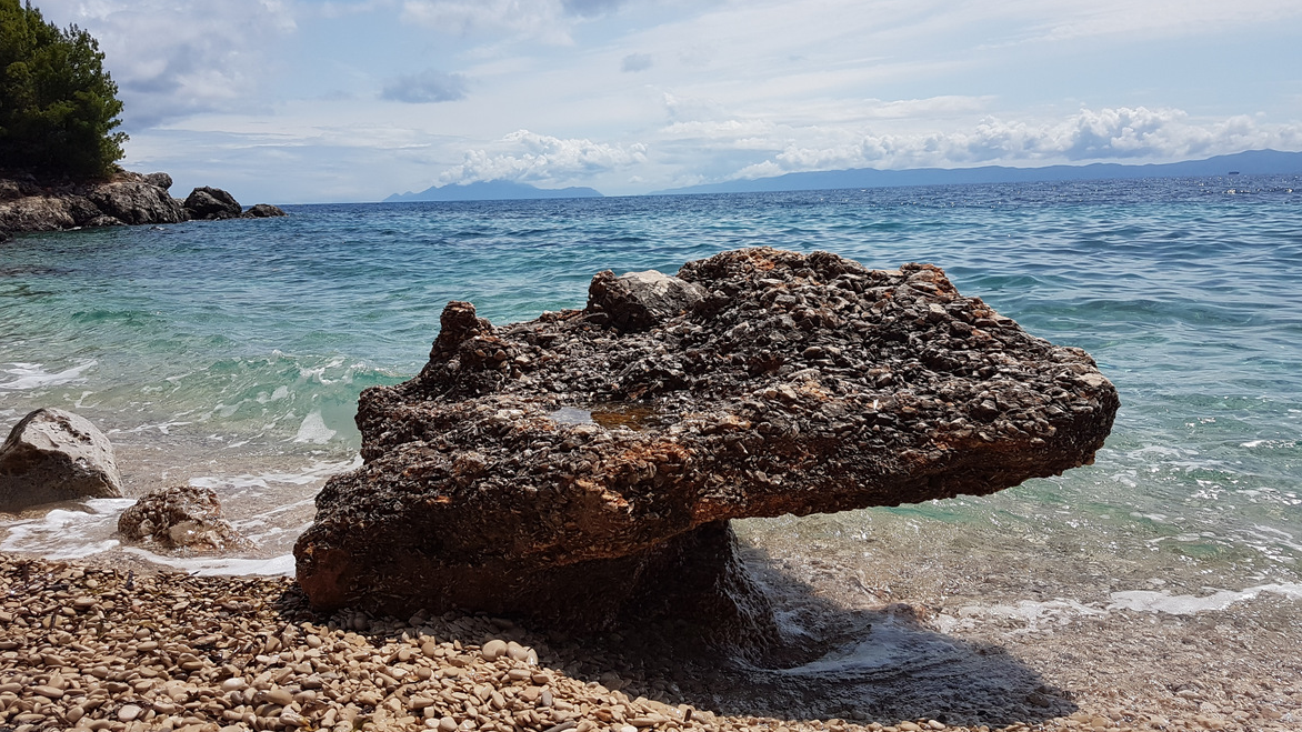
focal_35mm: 29
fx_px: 1001
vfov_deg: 39.9
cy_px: 275
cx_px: 653
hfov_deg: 66.1
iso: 40
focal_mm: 4.2
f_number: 1.7
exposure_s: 1/4416
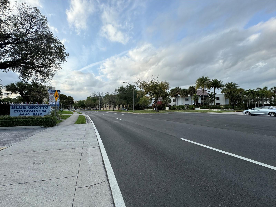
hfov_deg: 102.1
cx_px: 138
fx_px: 112
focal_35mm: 14
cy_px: 104
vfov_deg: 85.7
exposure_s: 1/1034
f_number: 2.2
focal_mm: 2.22
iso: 50
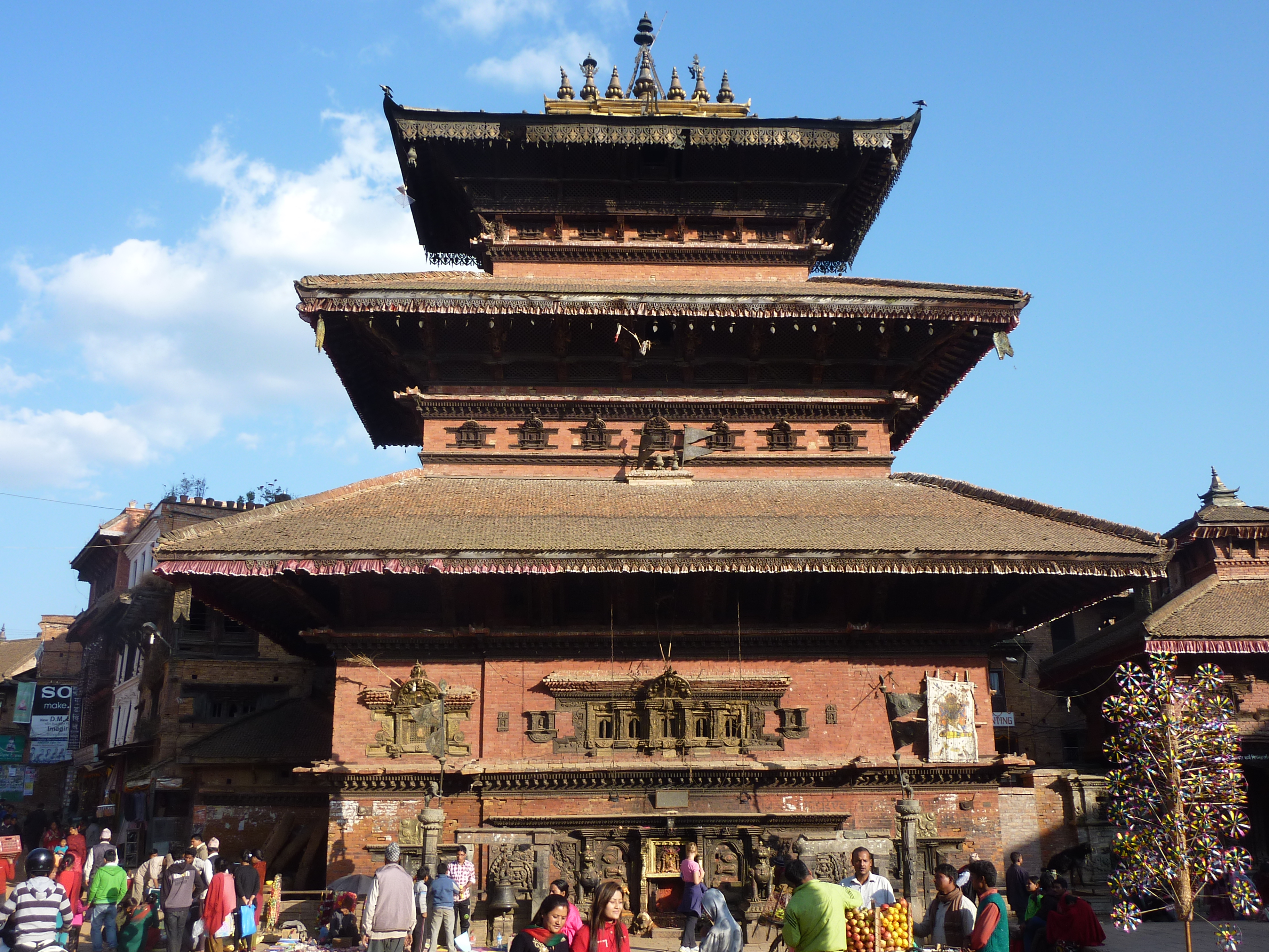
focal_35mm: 32
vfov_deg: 44.2
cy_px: 476
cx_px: 634
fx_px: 1173
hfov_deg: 56.8
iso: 80
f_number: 4
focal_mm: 5.3
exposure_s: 1/320
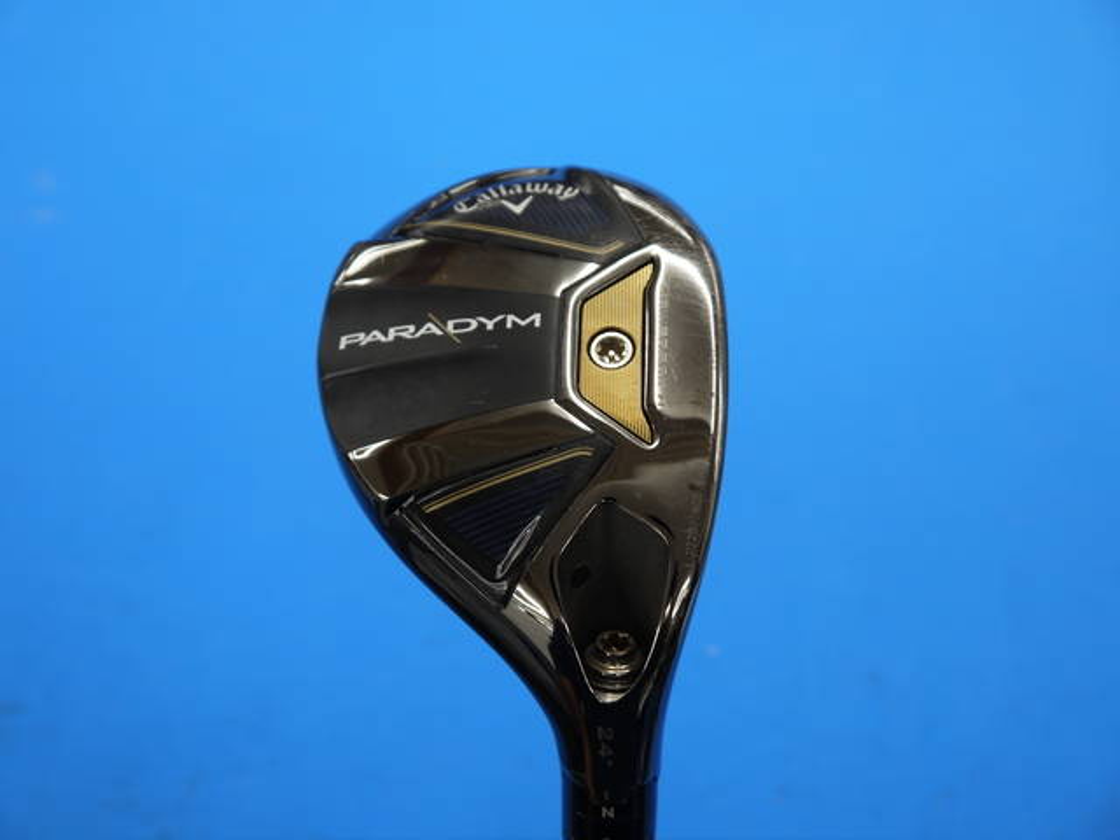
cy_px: 420
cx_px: 560
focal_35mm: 50
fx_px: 1618
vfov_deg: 29.1
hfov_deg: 38.2
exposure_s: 1/60
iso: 200
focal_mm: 25
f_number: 4.6
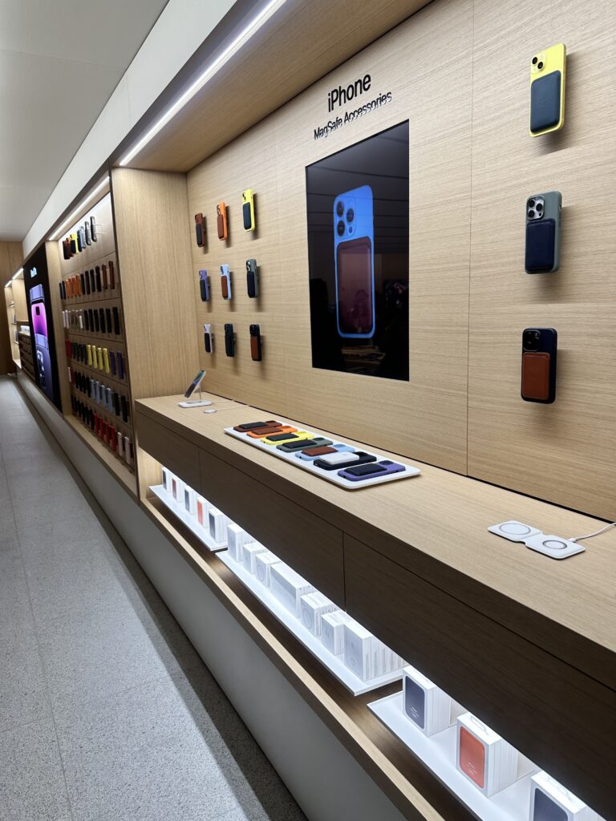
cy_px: 410
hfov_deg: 56.8
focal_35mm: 24
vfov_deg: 71.6
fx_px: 569
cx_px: 308
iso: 80
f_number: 1.78
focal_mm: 6.86
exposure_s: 1/100
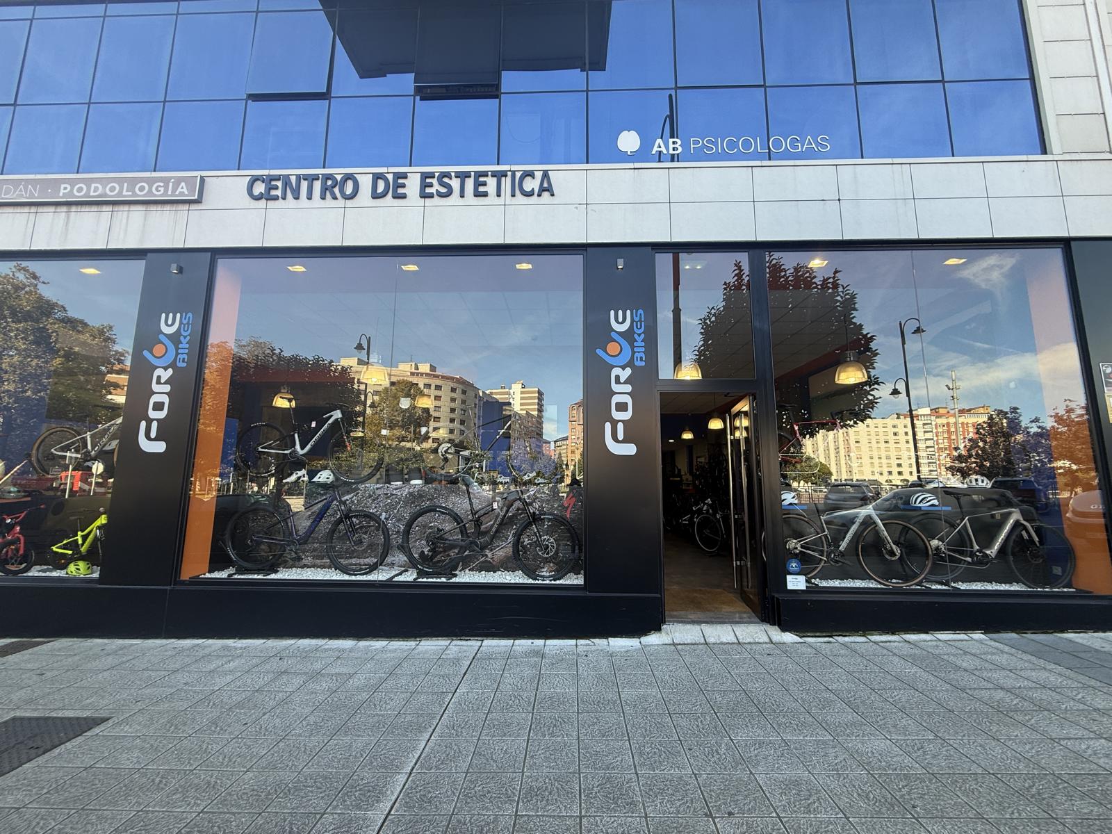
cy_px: 417
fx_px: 450
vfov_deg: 85.7
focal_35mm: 14
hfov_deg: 102.1
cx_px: 556
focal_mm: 2.22
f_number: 2.2
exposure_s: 1/139
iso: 50
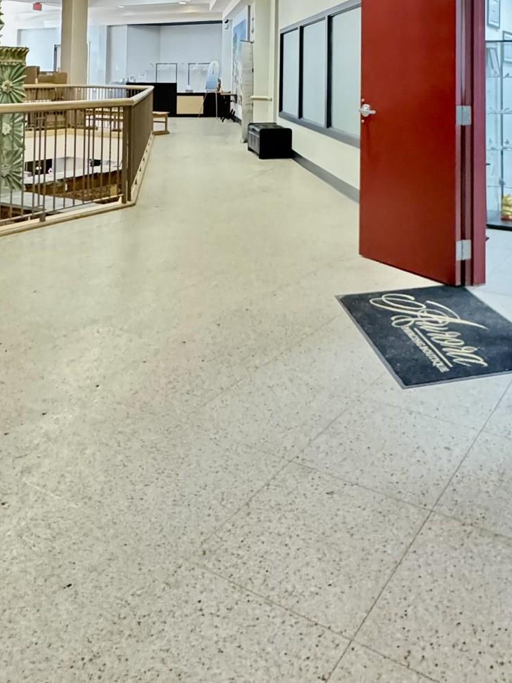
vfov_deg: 48.4
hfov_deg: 42.2
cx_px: 355
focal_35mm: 33
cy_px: 45
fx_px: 651
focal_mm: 2.22
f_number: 2.2
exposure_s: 1/60
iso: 1250
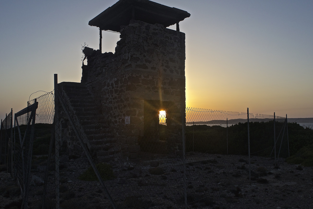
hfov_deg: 59.5
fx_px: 274
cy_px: 104
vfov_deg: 41.7
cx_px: 156
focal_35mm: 32
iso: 320
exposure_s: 1/500
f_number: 11
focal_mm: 21
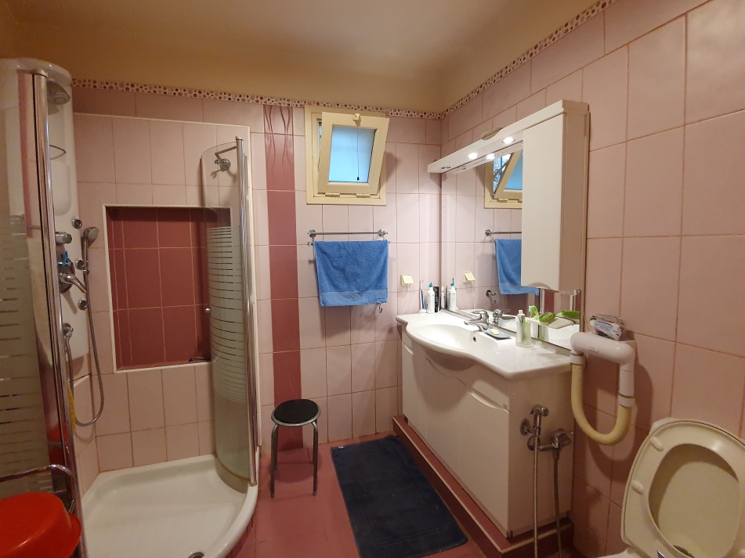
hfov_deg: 102.0
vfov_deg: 85.6
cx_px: 356
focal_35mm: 14
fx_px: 301
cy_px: 269
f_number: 2.2
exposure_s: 1/50
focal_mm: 1.8
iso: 320
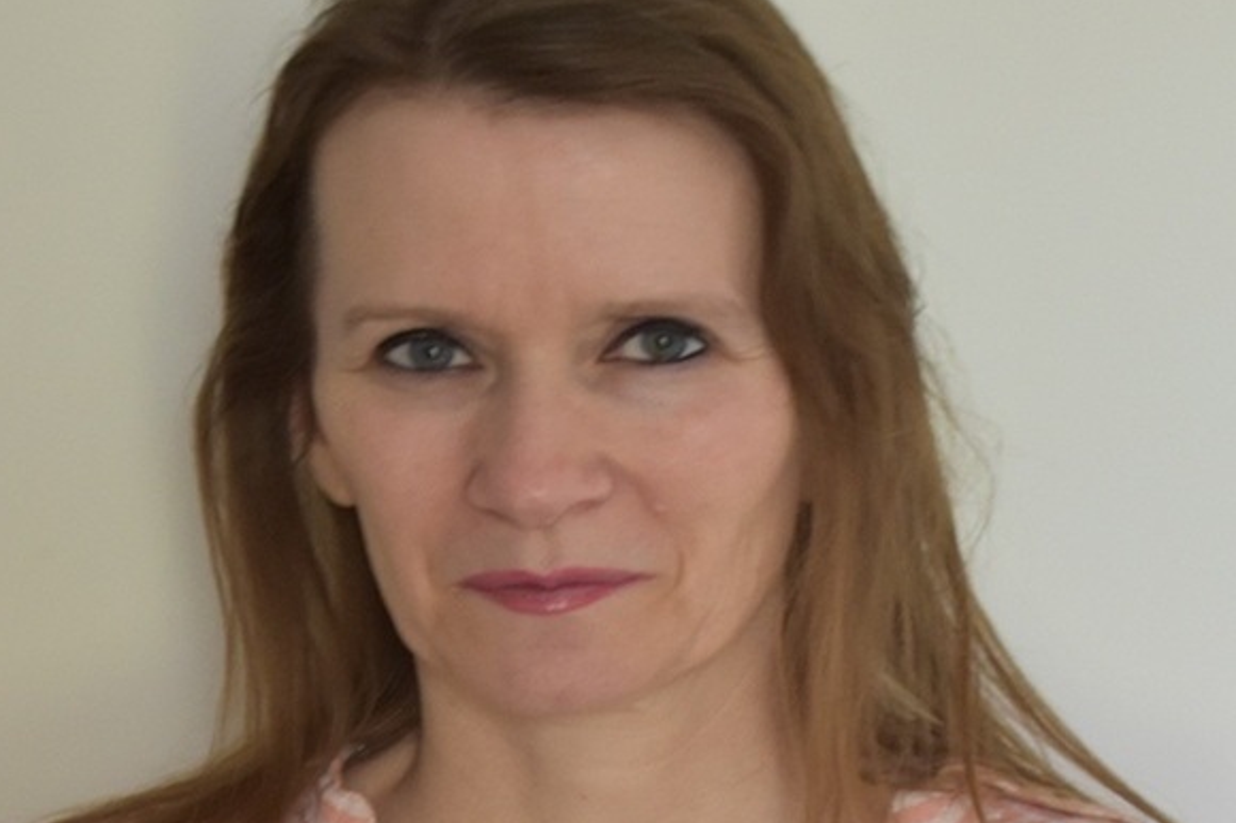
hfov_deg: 34.0
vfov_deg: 23.0
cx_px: 614
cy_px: 414
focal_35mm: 59
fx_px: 2024
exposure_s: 1/30
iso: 1000
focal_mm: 38
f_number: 4.8
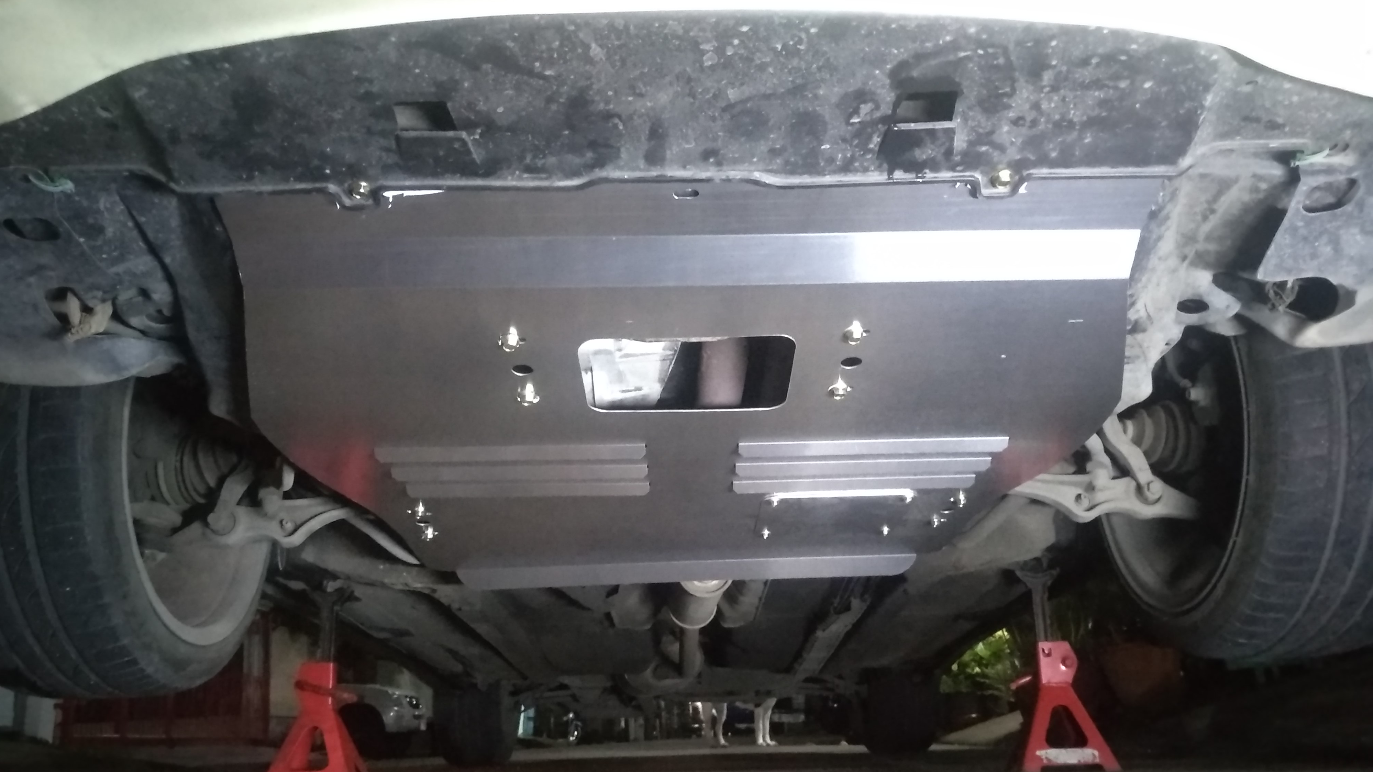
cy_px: 499
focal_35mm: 24
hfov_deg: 76.3
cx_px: 686
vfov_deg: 47.1
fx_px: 874
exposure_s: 1/17
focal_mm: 3.81
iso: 6400
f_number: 2.2
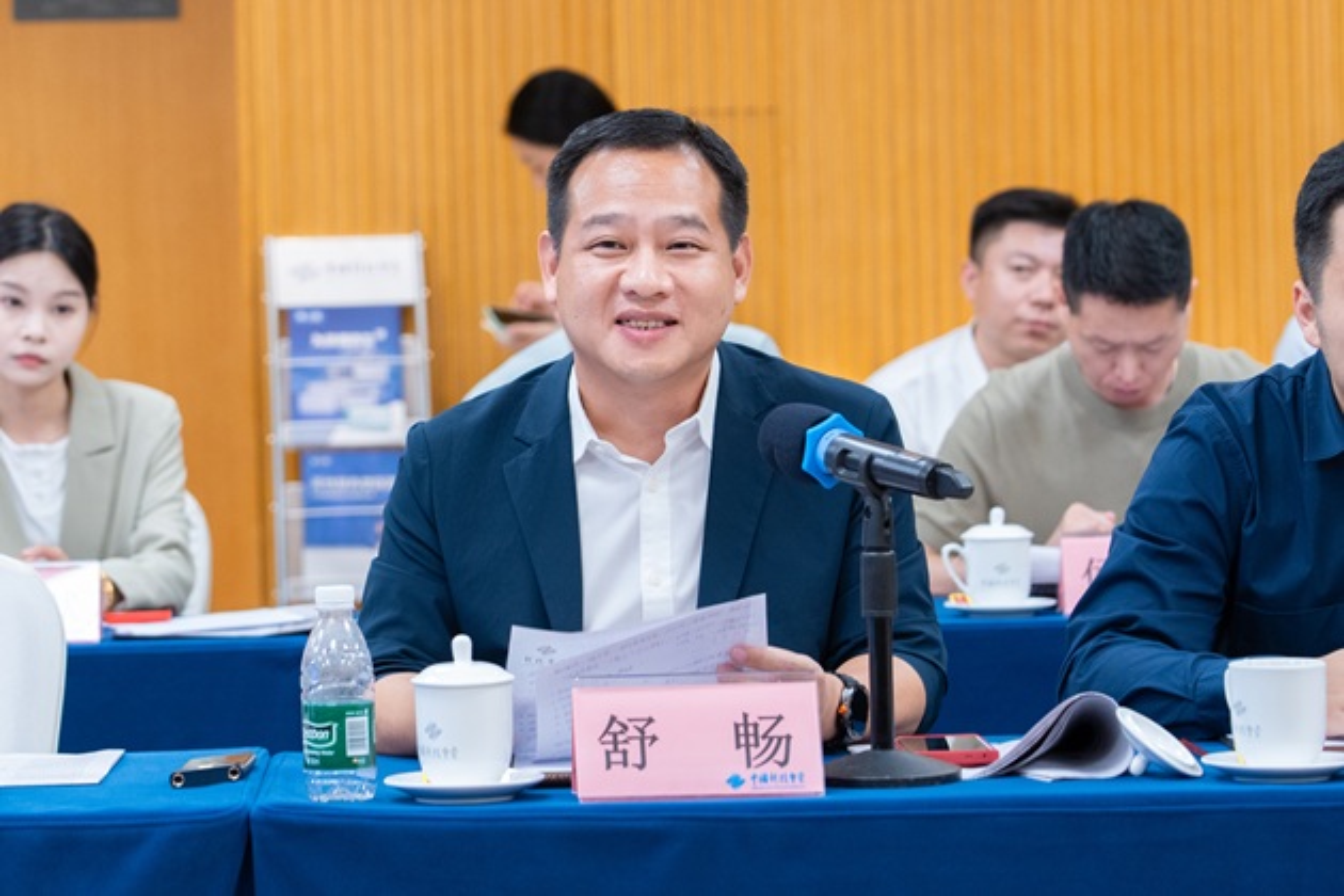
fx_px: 3920
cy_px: 448
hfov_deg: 19.5
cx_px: 672
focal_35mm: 105
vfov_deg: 13.0
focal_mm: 105
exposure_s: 1/80
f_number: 5
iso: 1600
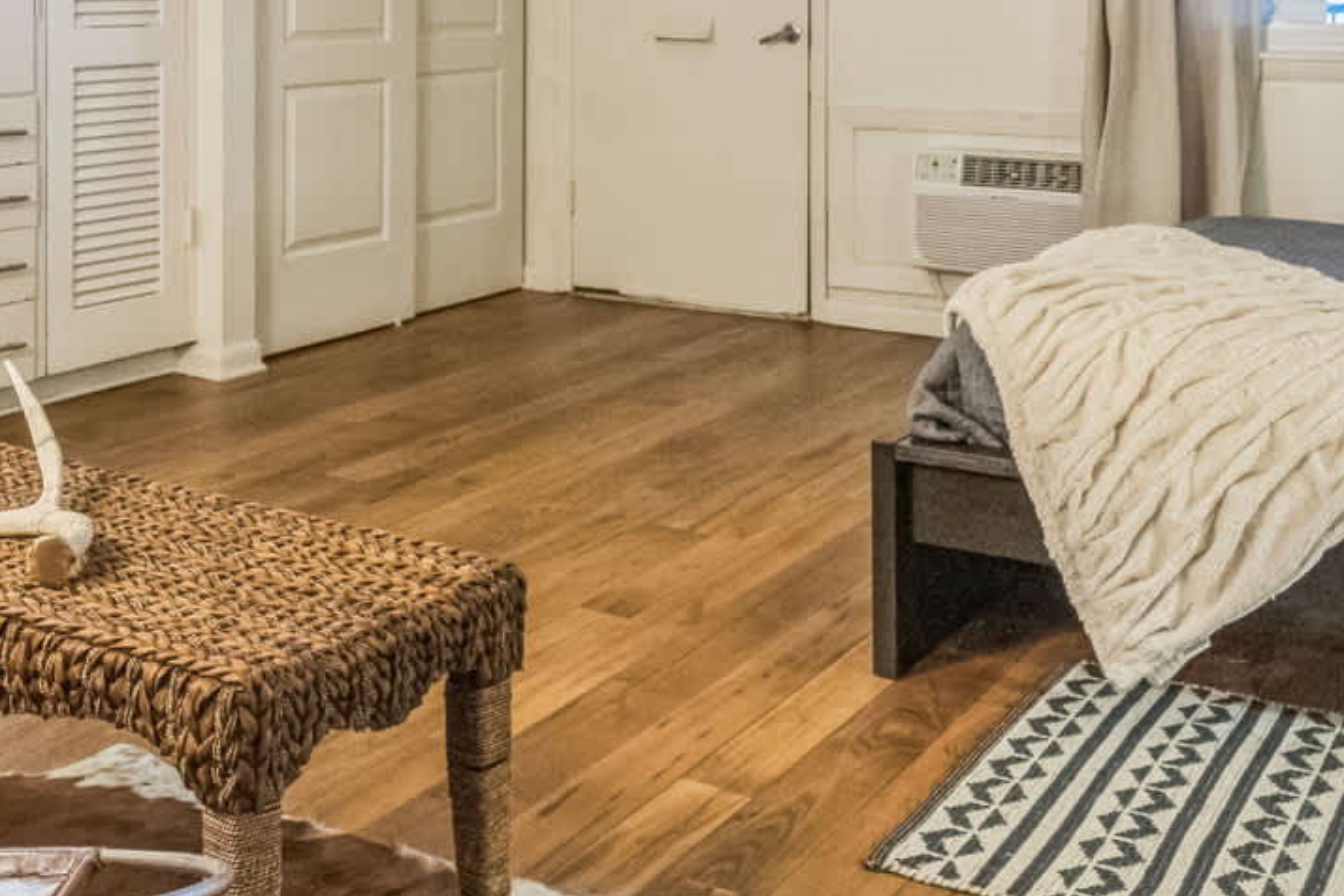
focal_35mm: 44
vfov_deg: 28.9
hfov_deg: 44.1
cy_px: 65
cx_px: 702
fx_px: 1659
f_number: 5.6
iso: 1600
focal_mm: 15.5
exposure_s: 1/30
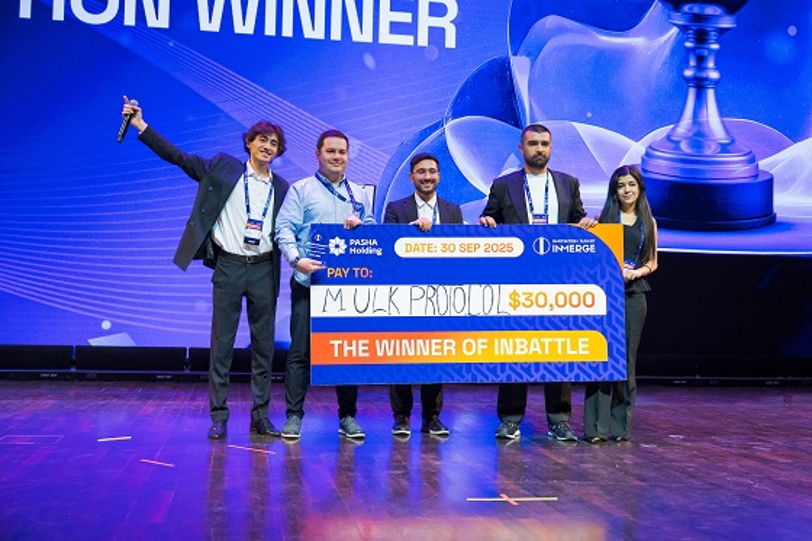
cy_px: 270
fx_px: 970
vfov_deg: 31.2
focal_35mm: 43
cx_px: 406
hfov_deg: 45.4
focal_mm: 43
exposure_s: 1/200
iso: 2500
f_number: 3.5
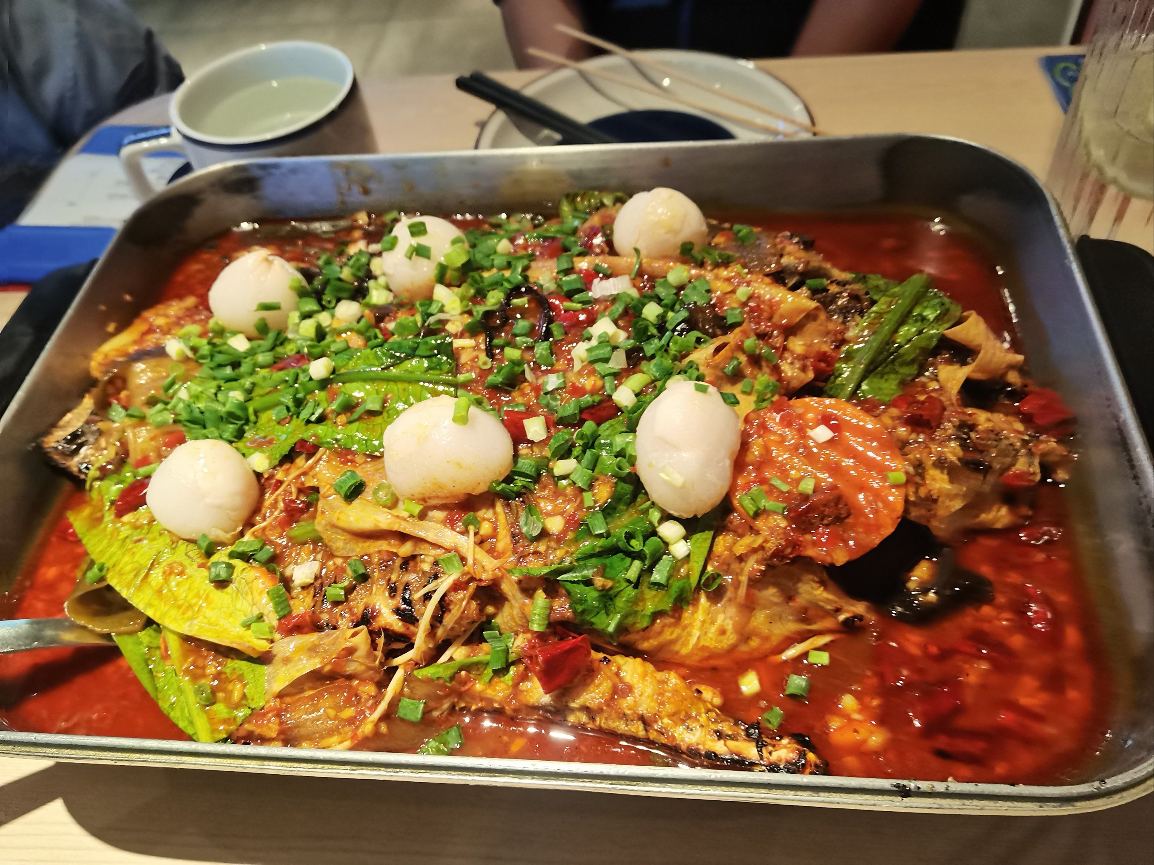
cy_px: 432
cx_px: 577
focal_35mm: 27
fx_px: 900
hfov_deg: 65.3
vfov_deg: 51.4
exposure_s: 1/100
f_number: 1.9
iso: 400
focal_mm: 4.94
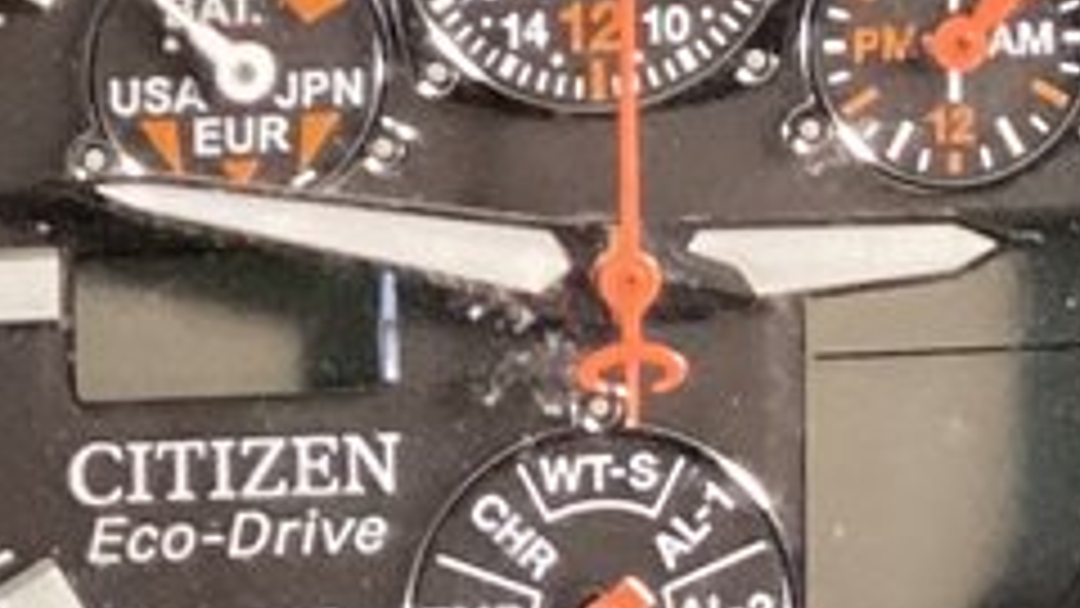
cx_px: -668
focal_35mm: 213
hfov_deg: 9.7
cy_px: 65
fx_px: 6100
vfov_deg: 5.7
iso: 400
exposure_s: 1/40
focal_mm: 3.3
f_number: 2.4
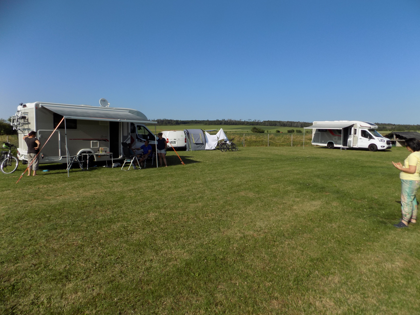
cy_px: 158
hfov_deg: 73.9
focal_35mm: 23
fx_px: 279
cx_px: 210
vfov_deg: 58.9
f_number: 3.1
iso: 80
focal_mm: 4
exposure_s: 1/1250
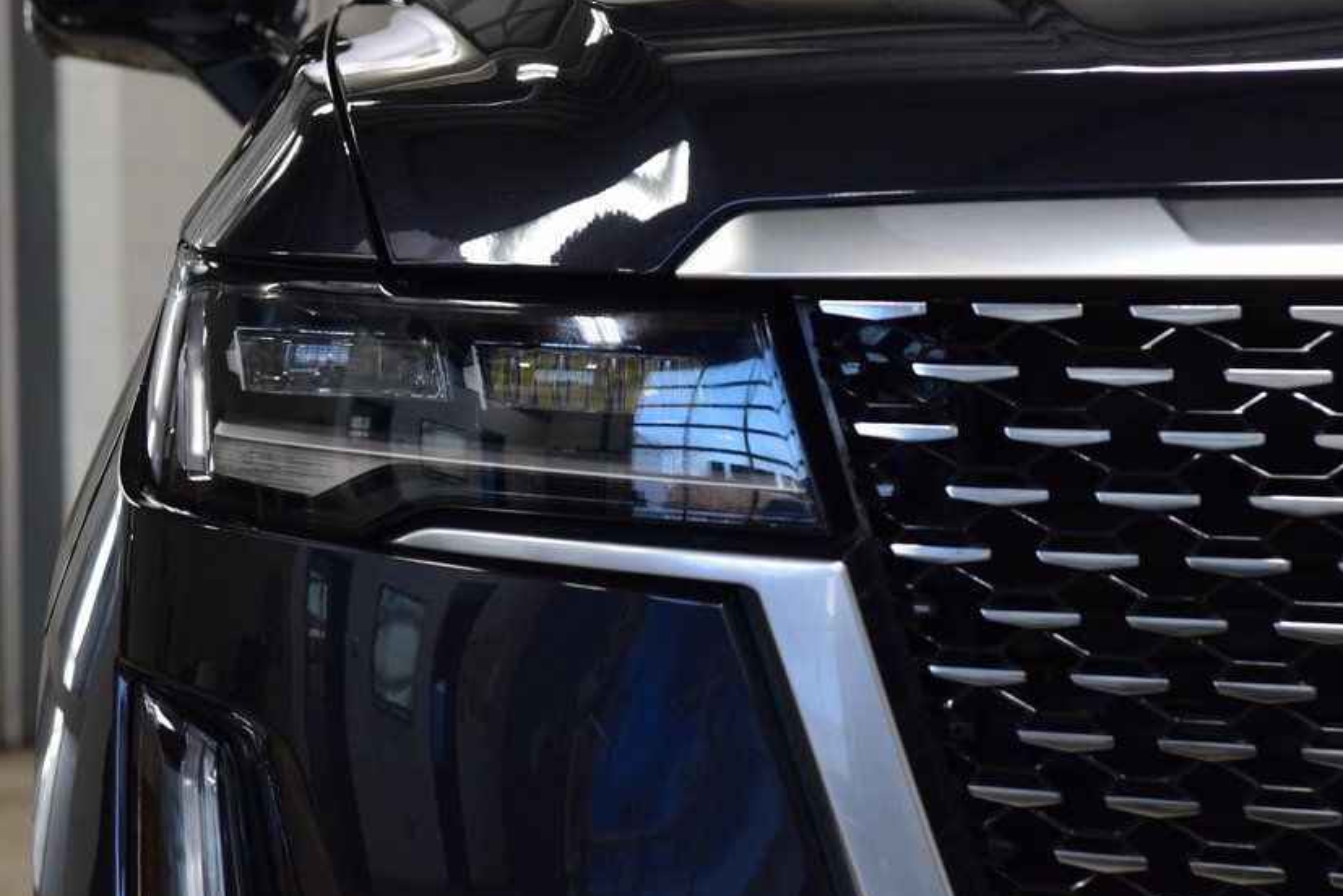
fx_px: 4851
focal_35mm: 130
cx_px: 593
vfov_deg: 10.6
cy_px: 433
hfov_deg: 15.8
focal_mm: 70
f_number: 5.6
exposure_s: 1/125
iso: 1600
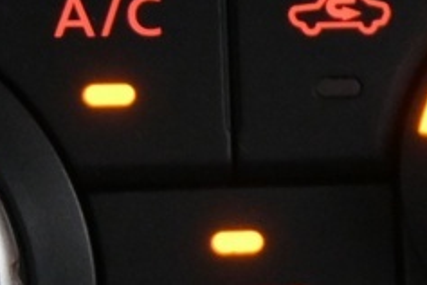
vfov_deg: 5.6
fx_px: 2918
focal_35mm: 246
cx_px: 573
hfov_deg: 8.2
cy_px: 195
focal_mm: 24
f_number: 4.2
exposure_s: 1/40
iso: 2500
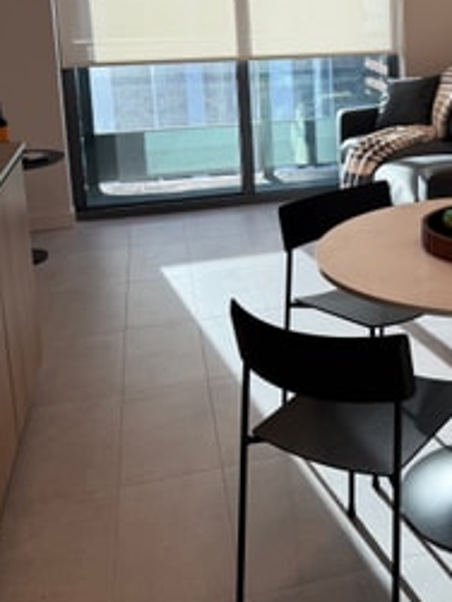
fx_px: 834
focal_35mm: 48
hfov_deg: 28.6
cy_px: 123
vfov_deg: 38.2
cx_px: 441
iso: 64
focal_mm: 6.76
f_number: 1.78
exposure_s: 1/175
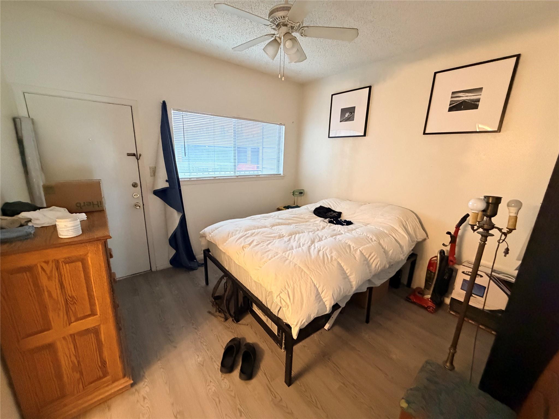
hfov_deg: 102.1
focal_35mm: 14
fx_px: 226
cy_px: 210
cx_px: 280
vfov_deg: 85.7
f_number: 2.2
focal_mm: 2.22
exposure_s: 1/60
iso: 800
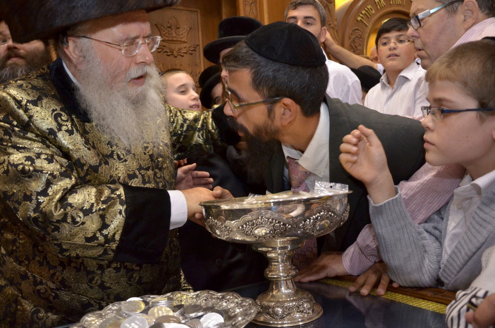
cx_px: 248
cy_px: 164
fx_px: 432
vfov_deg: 41.6
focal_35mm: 32
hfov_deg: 59.6
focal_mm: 21
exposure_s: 1/40
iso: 1000
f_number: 5.6
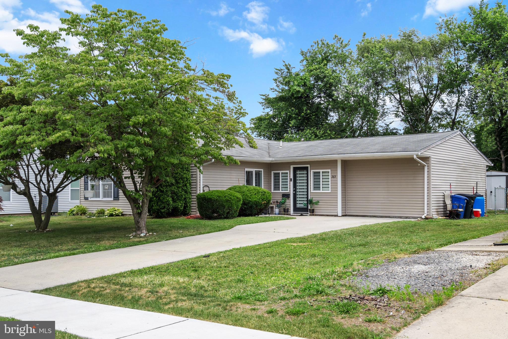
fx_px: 550
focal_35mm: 39
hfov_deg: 49.6
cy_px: 170
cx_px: 254
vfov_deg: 34.2
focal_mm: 26
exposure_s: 1/400
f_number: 9
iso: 250
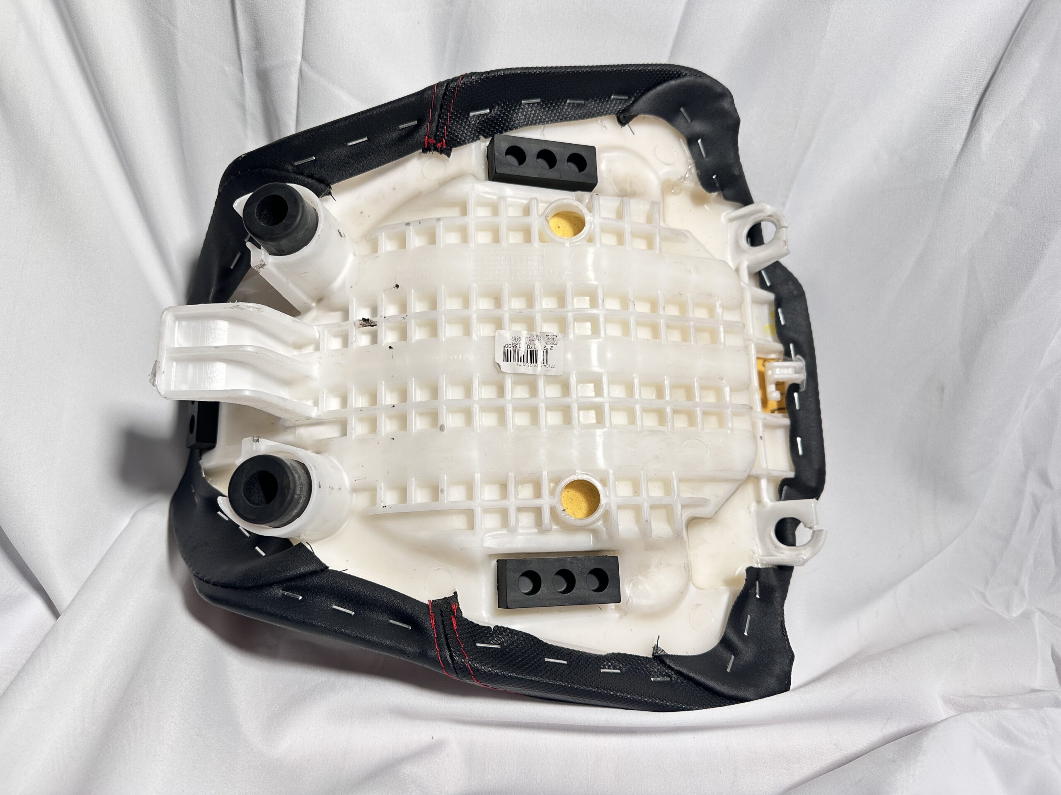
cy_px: 398
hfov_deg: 71.6
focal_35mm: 24
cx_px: 530
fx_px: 736
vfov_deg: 56.8
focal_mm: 6.86
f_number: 1.78
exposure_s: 1/185
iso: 80
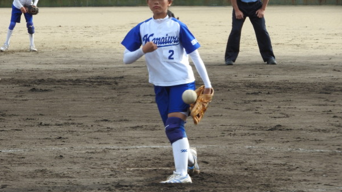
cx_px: 170
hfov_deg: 7.3
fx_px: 2684
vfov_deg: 4.1
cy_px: 86
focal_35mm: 296
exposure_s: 1/320
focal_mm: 48.4
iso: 100
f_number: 5.5
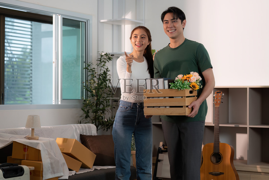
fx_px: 523
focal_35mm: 70
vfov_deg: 19.5
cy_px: 90
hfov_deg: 28.8
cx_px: 134
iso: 500
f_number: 2.8
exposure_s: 1/160
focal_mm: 70
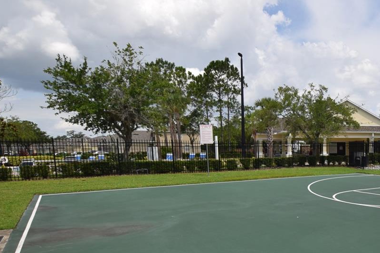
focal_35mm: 30
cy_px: 199
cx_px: 339
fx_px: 317
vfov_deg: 41.8
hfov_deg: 54.4
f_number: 10
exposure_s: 1/200
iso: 100
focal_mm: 10
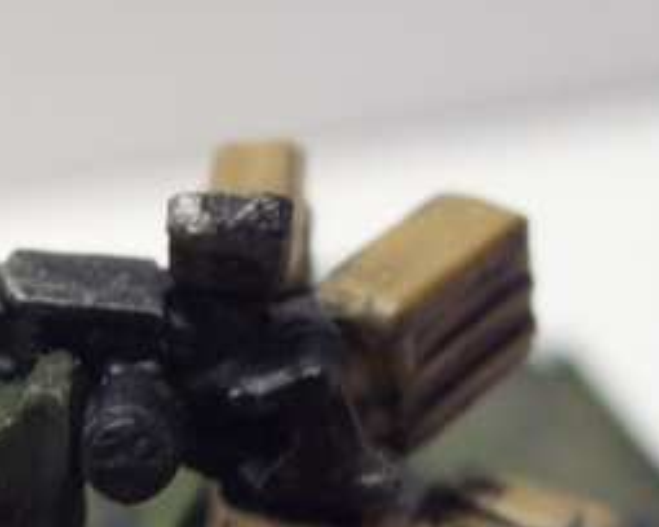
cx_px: 196
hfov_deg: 12.9
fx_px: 2906
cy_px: 571
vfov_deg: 10.3
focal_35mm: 149
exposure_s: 1/27
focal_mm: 6.3
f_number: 2.8
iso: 100
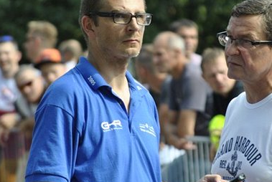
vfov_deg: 2.7
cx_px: 174
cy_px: 104
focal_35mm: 514
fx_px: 3890
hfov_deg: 4.0
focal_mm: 200
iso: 360
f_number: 5.6
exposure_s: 1/500
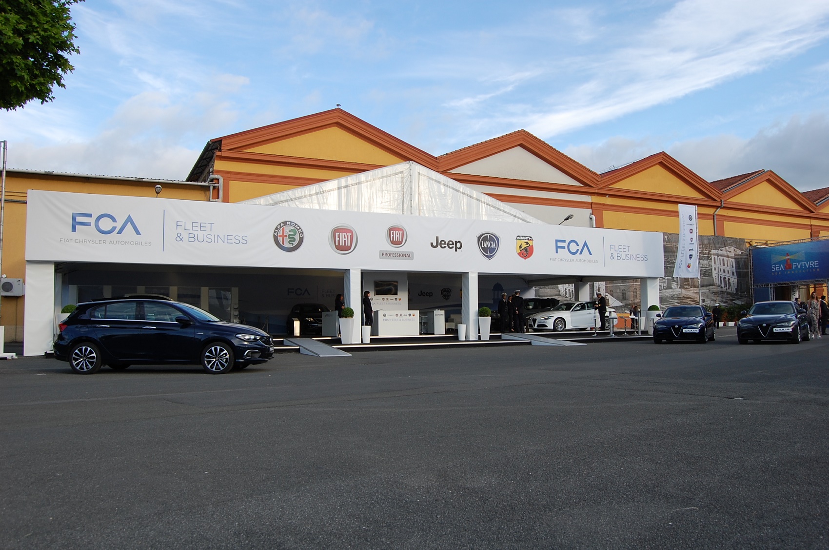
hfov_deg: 67.5
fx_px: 621
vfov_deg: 47.8
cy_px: 275
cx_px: 414
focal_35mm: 27
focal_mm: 18
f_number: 7.1
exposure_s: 1/200
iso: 200
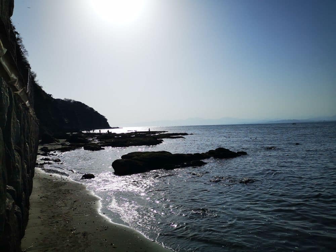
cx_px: 168
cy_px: 126
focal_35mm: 27
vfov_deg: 51.4
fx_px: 262
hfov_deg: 65.3
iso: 50
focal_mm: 4.75
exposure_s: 1/12346
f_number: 1.8
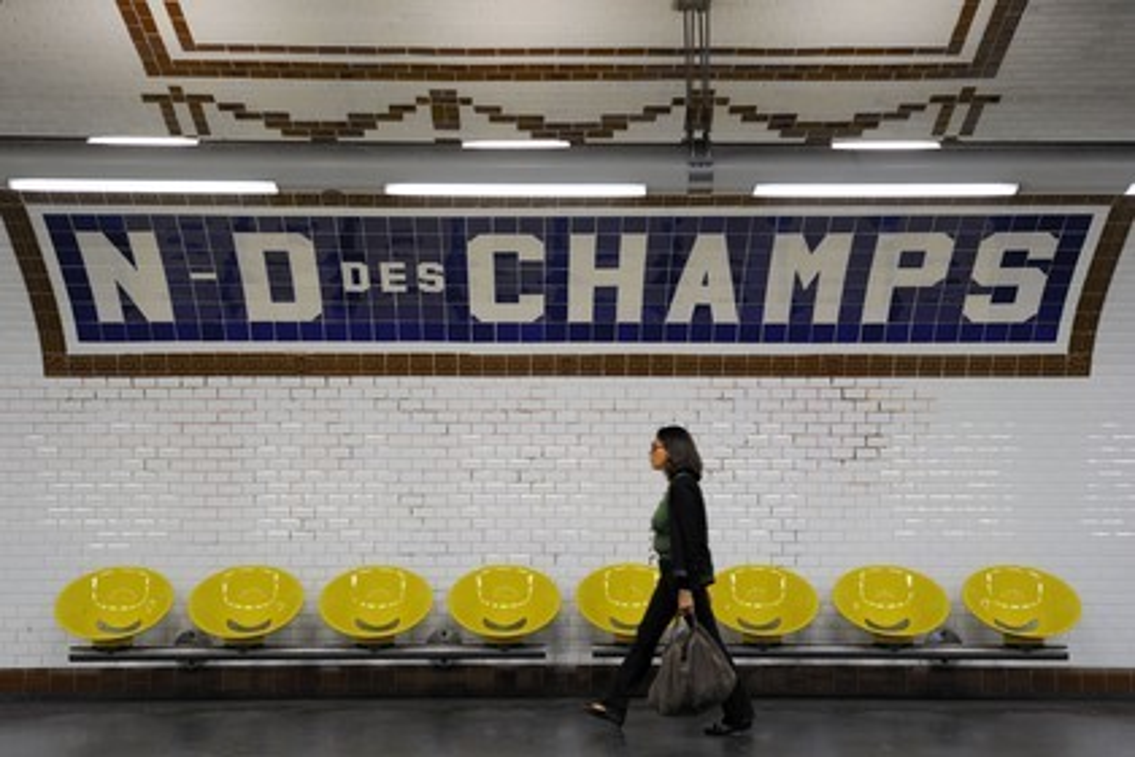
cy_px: 378
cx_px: 568
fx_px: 1734
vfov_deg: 24.6
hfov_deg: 36.2
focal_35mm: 55
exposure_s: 1/60
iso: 800
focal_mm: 55
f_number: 5
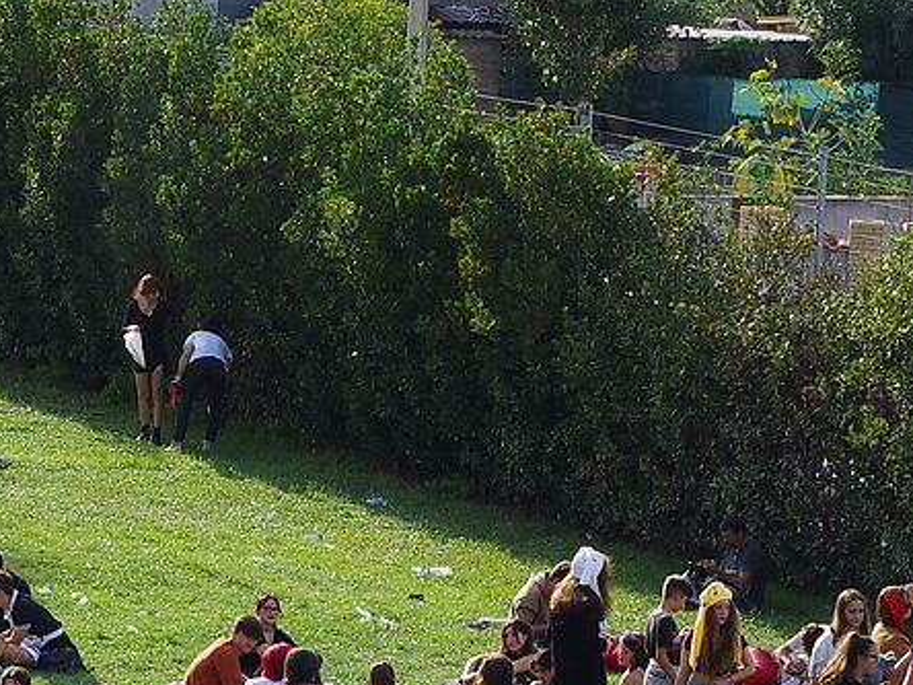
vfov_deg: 5.7
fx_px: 6858
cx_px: 154
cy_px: 872
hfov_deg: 7.6
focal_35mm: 260
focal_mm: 50
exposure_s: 1/60
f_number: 10
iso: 100
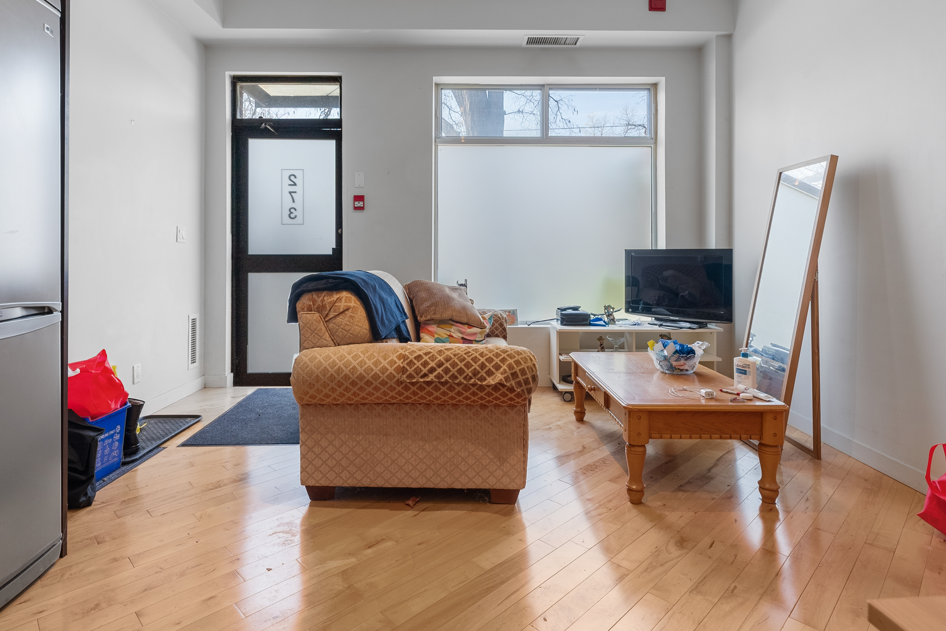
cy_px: 263
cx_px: 470
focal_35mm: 19
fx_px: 499
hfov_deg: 86.9
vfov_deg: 64.2
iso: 400
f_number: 8
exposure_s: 1/6
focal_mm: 14
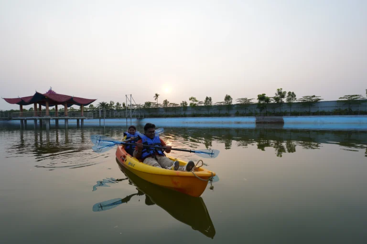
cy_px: 122
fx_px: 168
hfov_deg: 95.0
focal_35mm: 16
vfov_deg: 72.1
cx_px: 184
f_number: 2.8
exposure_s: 1/500
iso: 100
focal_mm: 11
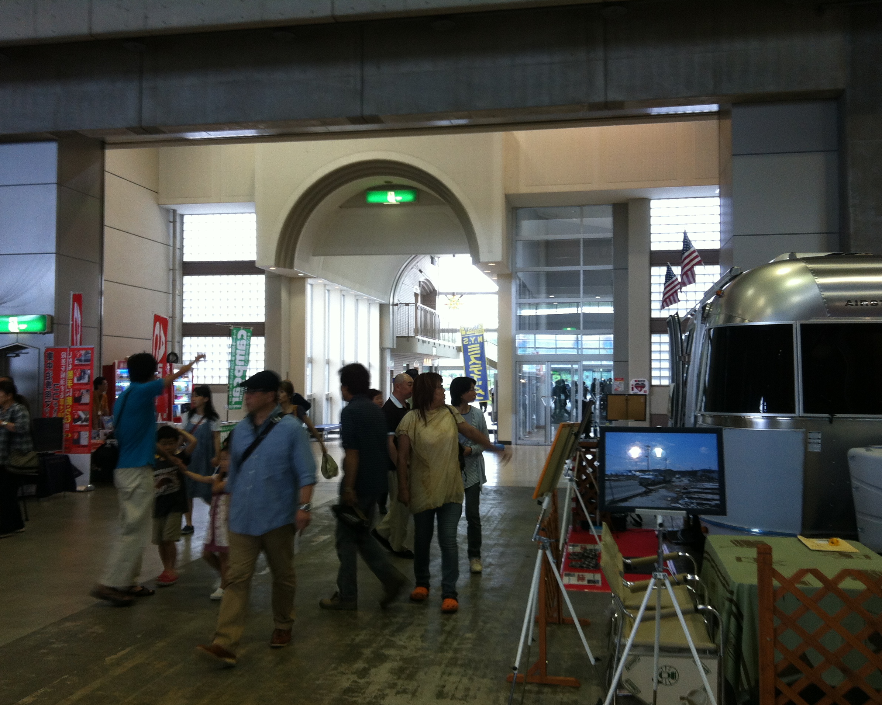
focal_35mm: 37
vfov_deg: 40.1
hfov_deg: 49.1
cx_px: 426
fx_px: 966
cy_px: 355
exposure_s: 1/24
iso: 80
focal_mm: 3.85
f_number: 2.8
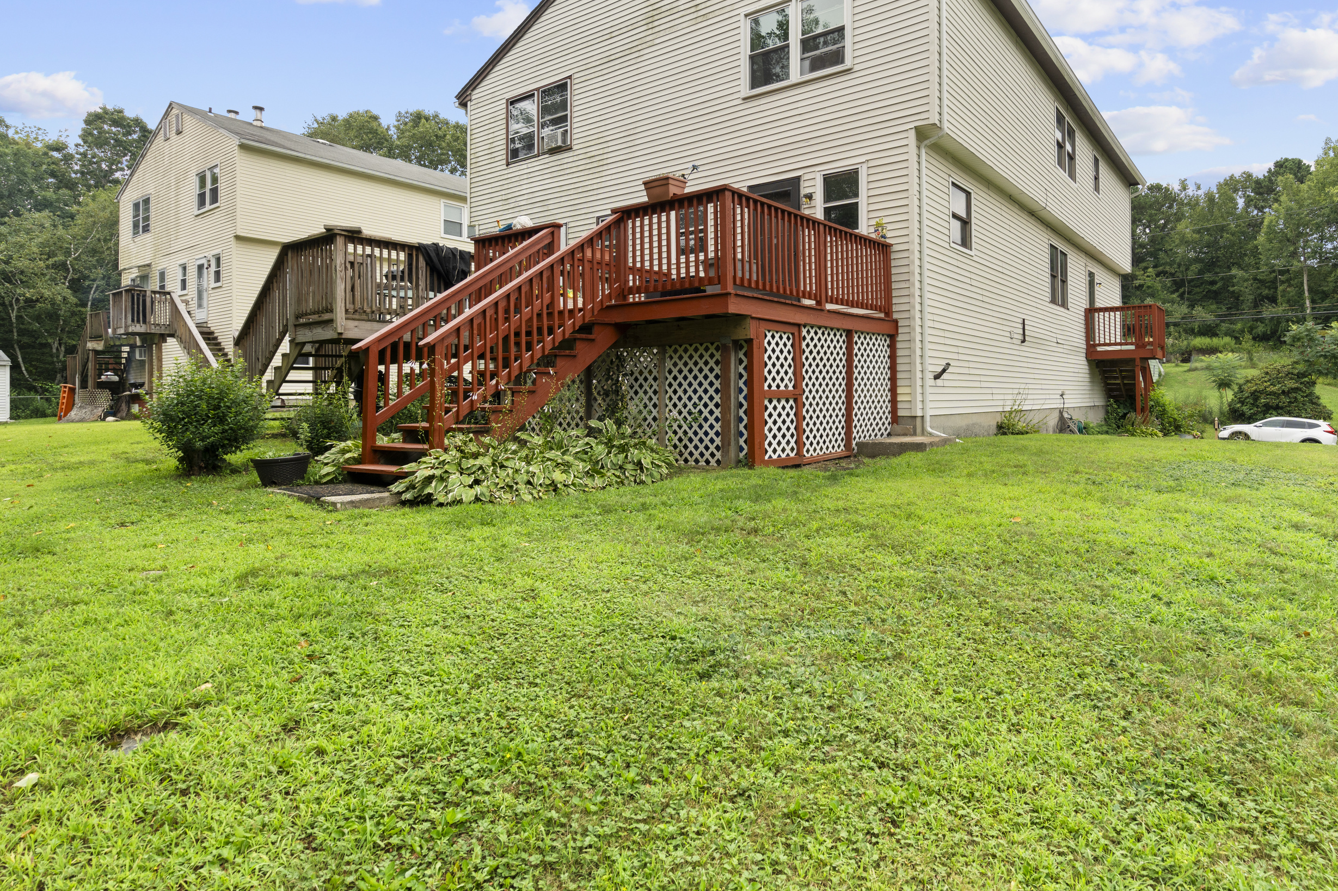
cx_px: 785
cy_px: 382
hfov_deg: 83.2
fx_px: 743
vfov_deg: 61.6
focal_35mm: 20
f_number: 9
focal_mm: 16
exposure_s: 1/30
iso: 200
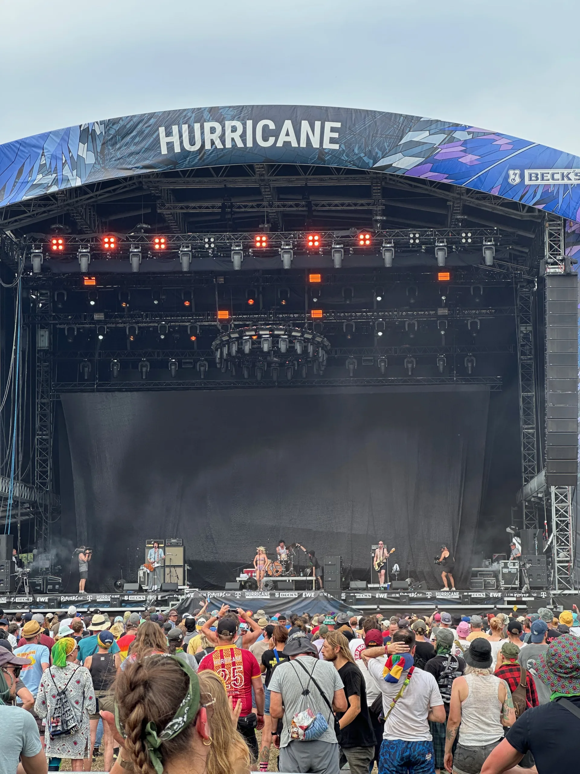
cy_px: 387
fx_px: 1720
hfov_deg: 19.1
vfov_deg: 25.3
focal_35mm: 77
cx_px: 290
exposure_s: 1/292
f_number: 2.8
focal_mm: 9
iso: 32
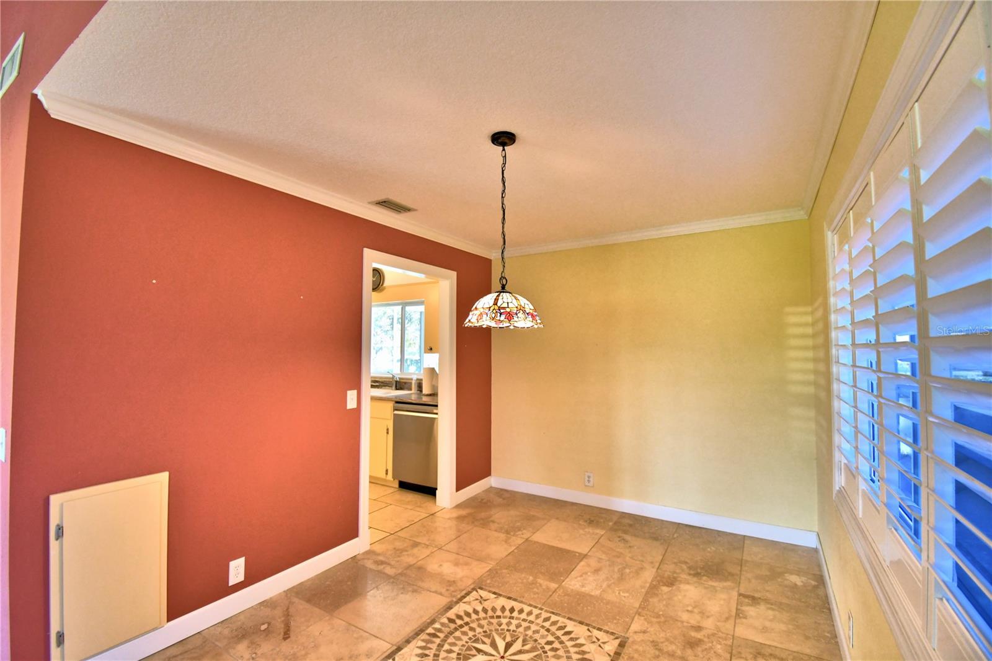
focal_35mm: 15
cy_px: 330
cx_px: 496
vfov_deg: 77.3
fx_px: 413
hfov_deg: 100.4
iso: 640
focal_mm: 10
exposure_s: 1/30
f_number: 4.5
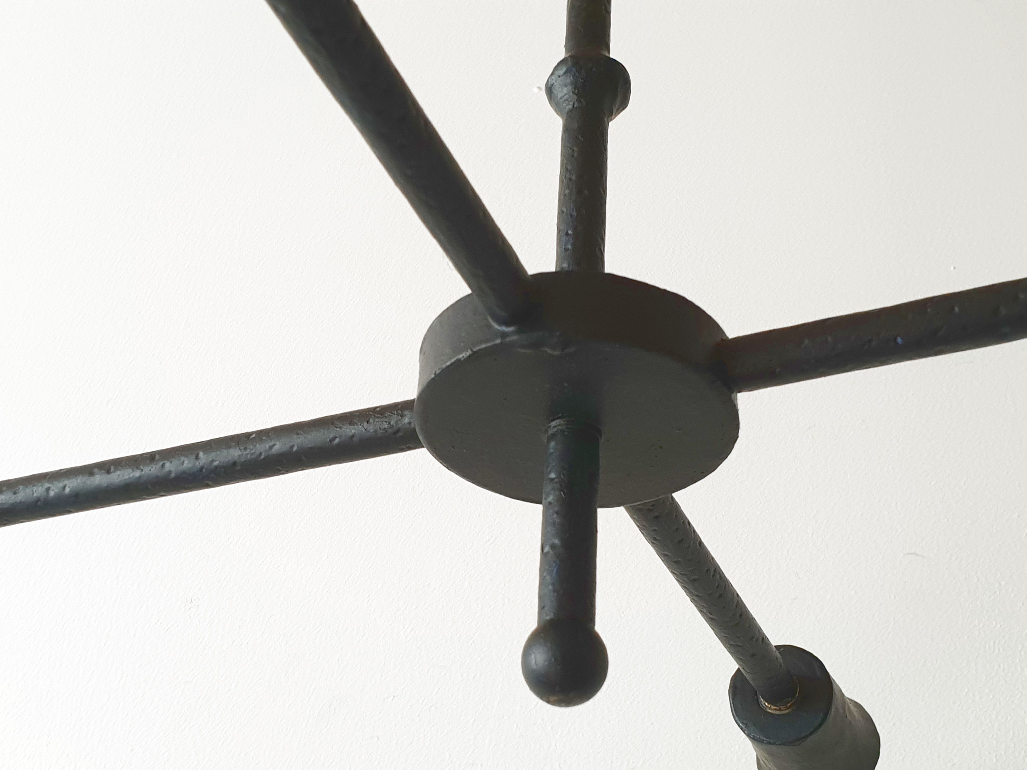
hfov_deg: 67.3
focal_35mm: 26
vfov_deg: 53.1
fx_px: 771
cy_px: 385
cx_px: 514
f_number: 2.4
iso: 125
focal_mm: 4.3
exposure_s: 1/100
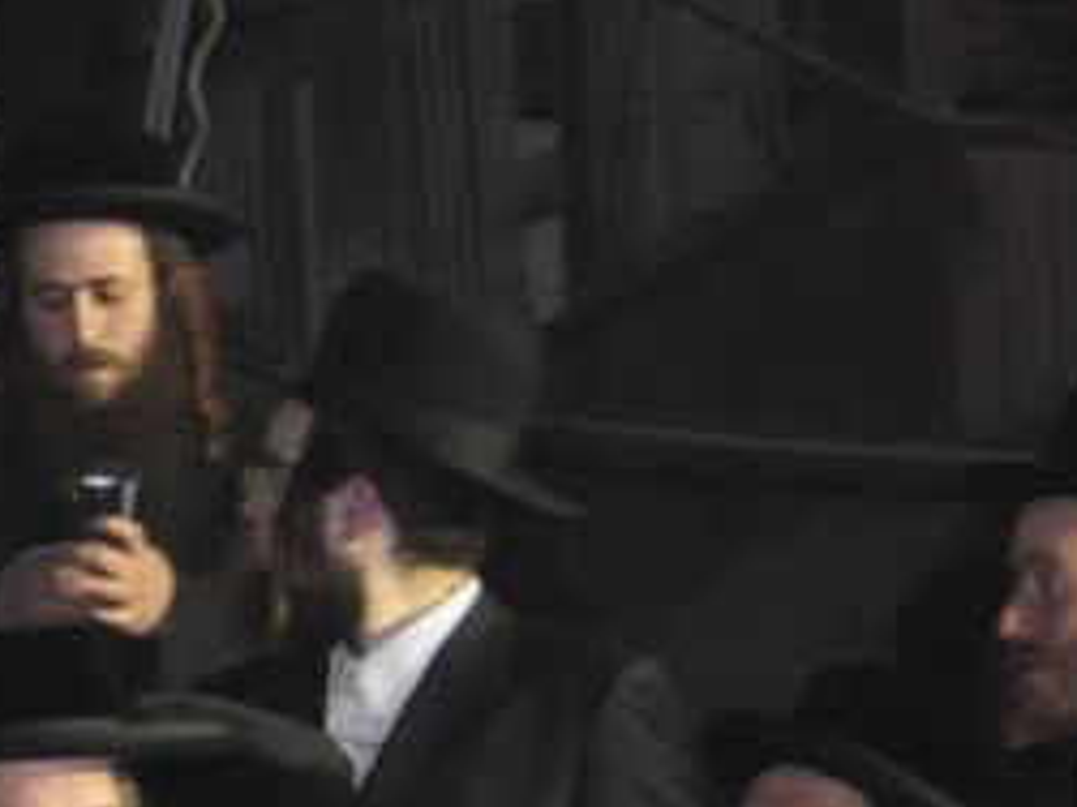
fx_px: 27491
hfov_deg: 2.2
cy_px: 539
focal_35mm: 884
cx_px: -1695
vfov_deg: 1.7
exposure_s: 1/80
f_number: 5.6
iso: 2000
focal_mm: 110
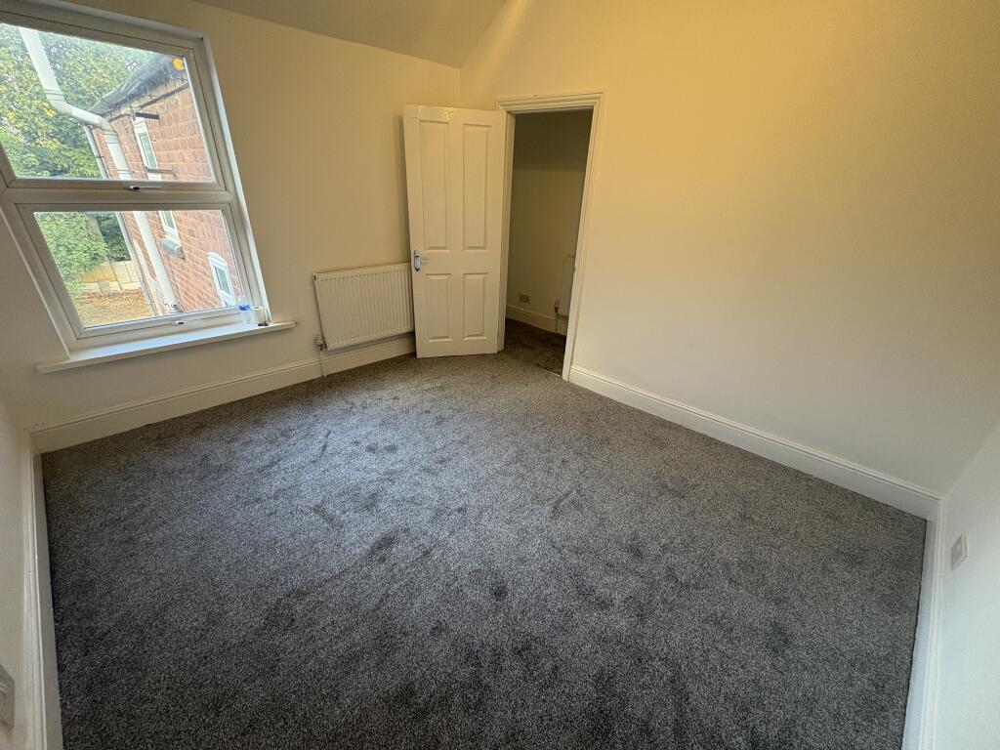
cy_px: 375
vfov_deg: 85.7
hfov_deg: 102.1
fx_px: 404
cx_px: 500
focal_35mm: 14
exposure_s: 1/67
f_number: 2.2
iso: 250
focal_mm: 2.22
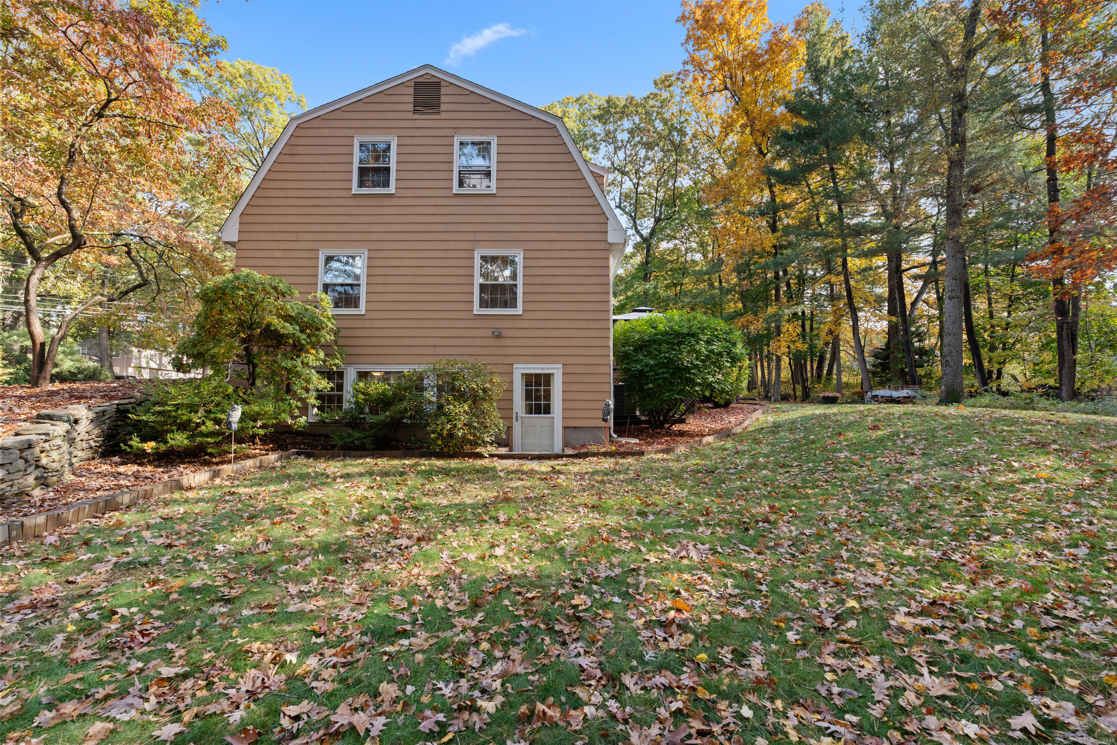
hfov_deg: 95.0
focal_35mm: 16
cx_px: 558
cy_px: 372
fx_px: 512
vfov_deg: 72.1
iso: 800
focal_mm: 16.5
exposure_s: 1/200
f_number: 8
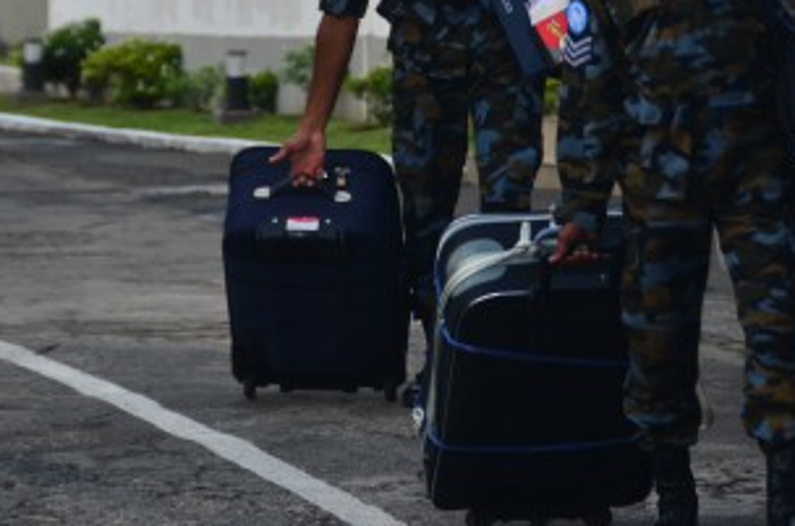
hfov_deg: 5.8
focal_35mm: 355
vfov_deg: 3.8
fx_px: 7819
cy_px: 82
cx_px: 479
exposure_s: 1/60
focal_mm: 120
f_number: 5.3
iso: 100
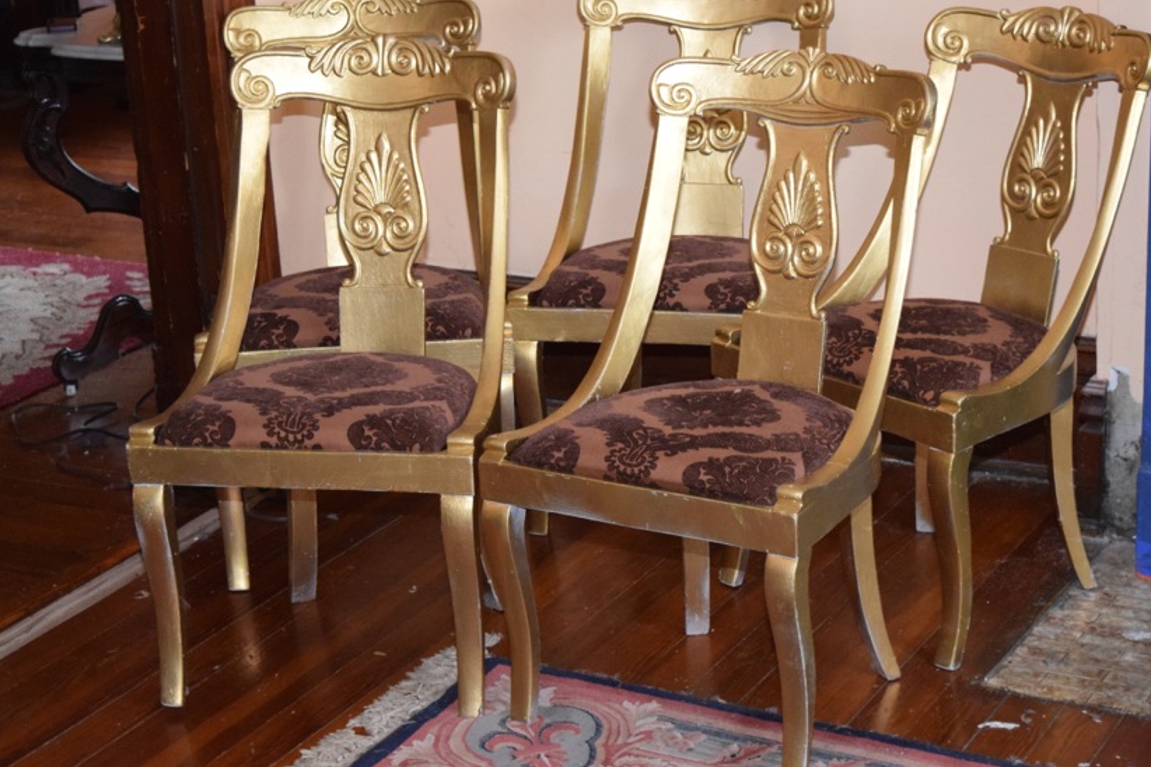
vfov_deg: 18.7
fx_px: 2334
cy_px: 344
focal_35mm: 73
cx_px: 643
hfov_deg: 27.7
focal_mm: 40
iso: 3200
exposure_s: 1/60
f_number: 5
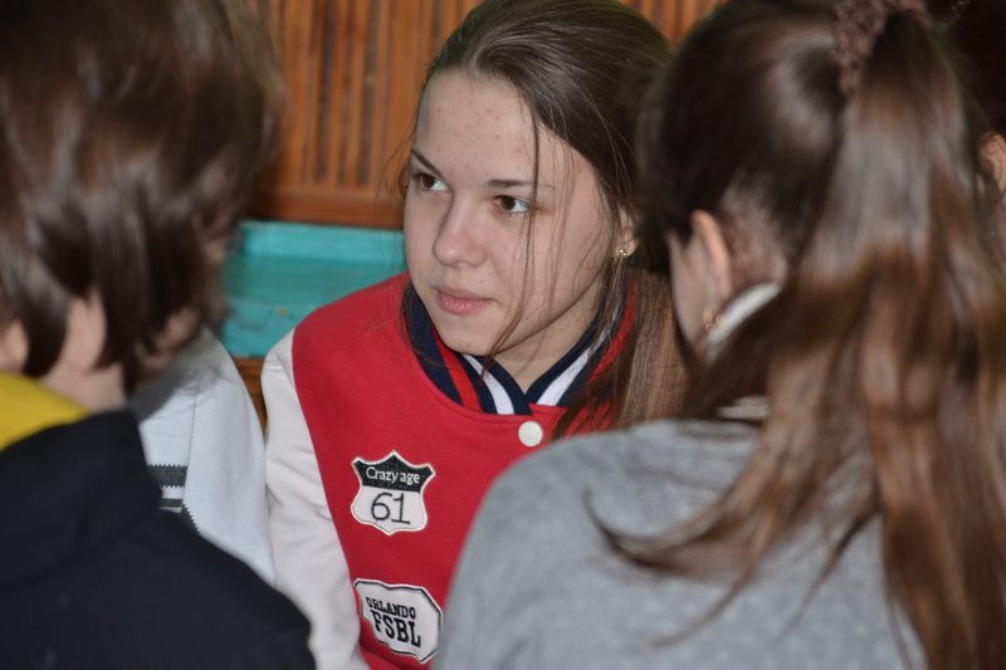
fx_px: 5238
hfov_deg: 11.0
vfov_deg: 7.3
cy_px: 335
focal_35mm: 188
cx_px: 503
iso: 800
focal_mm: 125
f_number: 4.8
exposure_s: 1/80
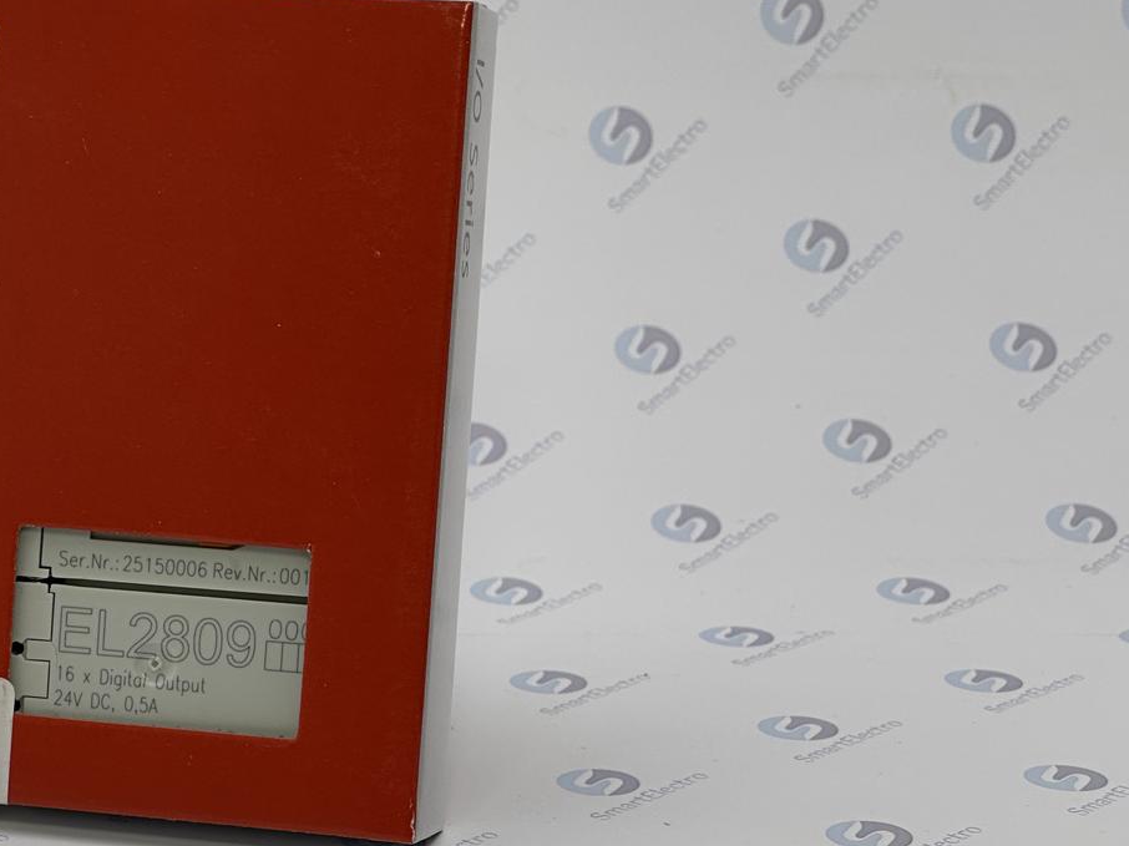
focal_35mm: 136
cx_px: 172
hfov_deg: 14.4
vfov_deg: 10.9
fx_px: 4434
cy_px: 299
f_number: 2.8
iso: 32
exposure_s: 1/257
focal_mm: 9
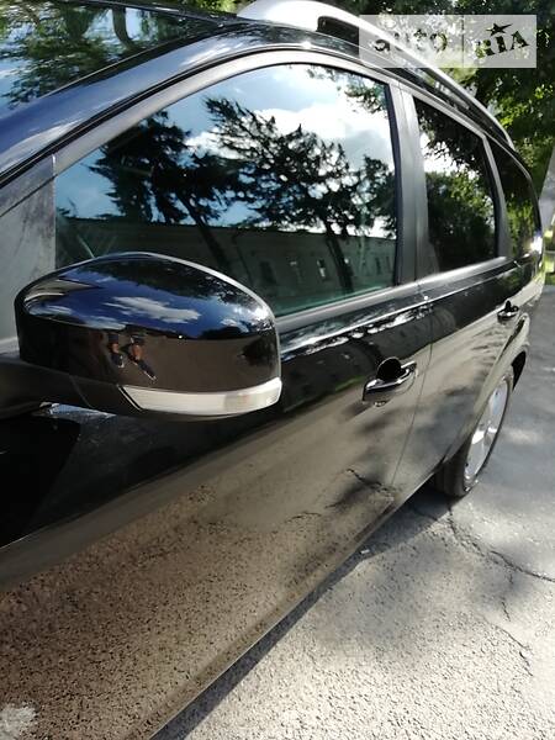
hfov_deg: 53.1
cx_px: 278
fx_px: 556
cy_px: 370
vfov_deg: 67.3
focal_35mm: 26
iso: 50
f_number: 2.2
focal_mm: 3.5
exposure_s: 1/307
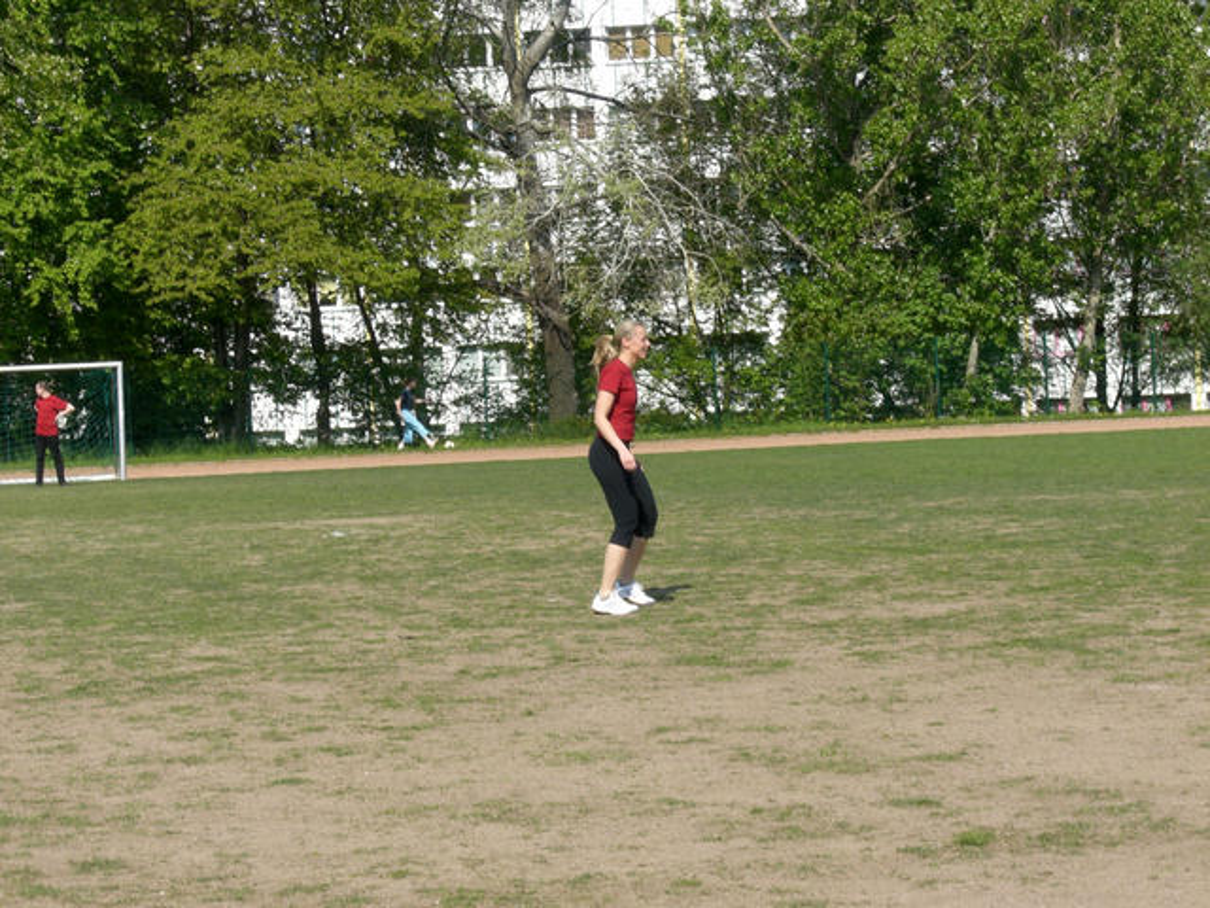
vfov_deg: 13.0
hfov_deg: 17.3
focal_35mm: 114
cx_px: 605
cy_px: 454
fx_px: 3985
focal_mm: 18.9
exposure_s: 1/200
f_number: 7.6
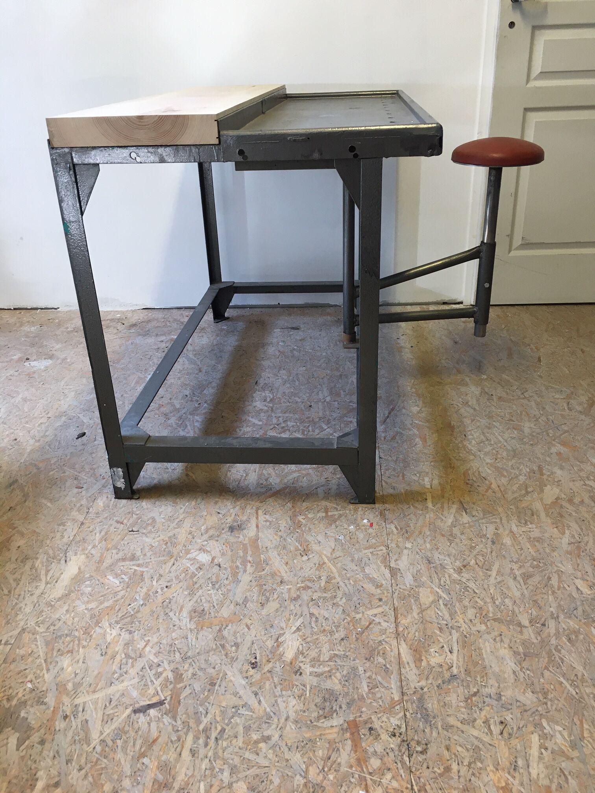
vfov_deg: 61.7
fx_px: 665
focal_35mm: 29
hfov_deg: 48.2
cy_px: 396
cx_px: 298
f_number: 2.2
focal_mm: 4.15
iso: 40
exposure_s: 1/33
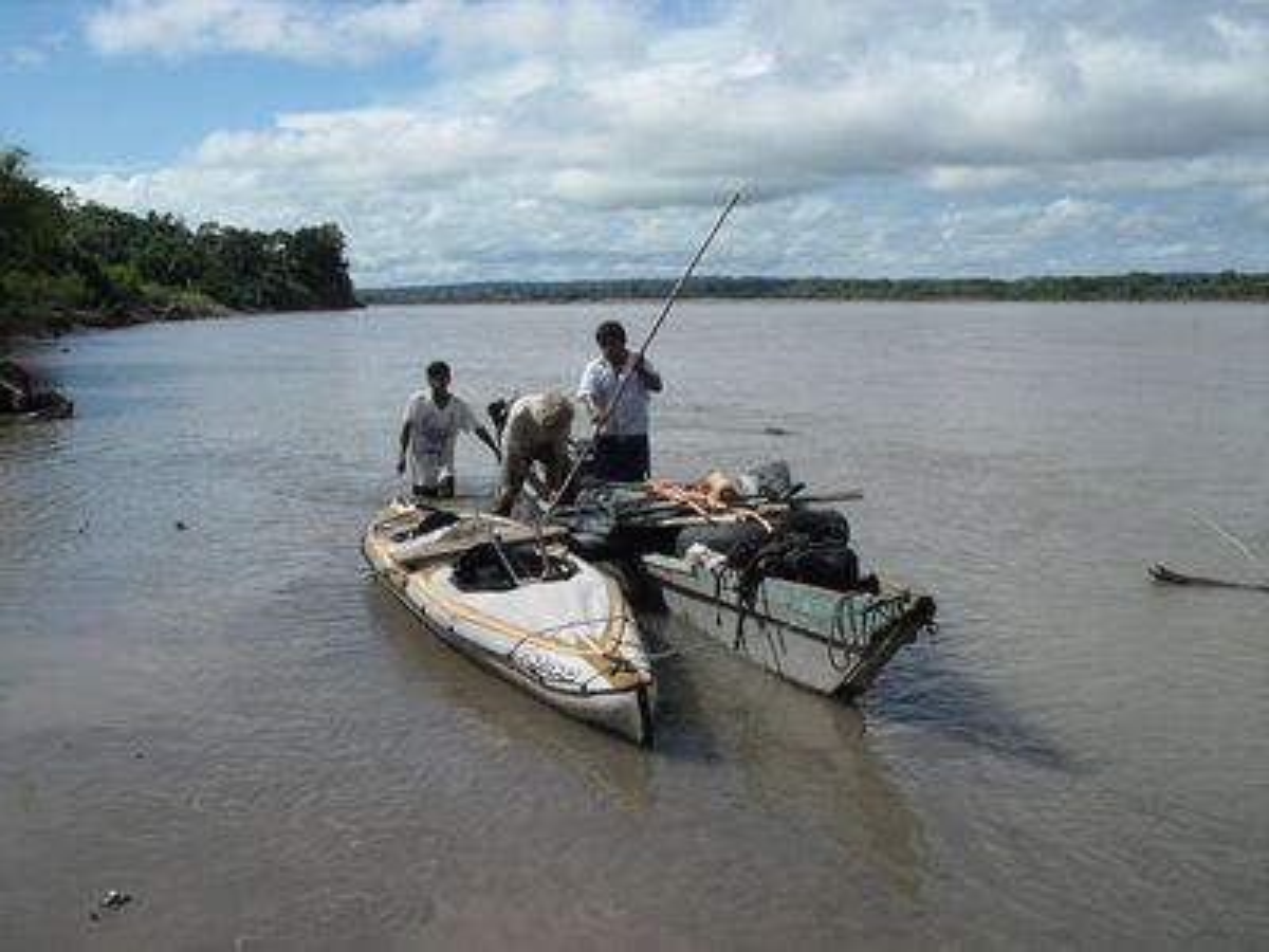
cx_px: 634
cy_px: 476
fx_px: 1393
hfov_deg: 49.0
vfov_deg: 37.7
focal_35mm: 38
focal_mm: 6.3
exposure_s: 1/350
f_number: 8.3
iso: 80
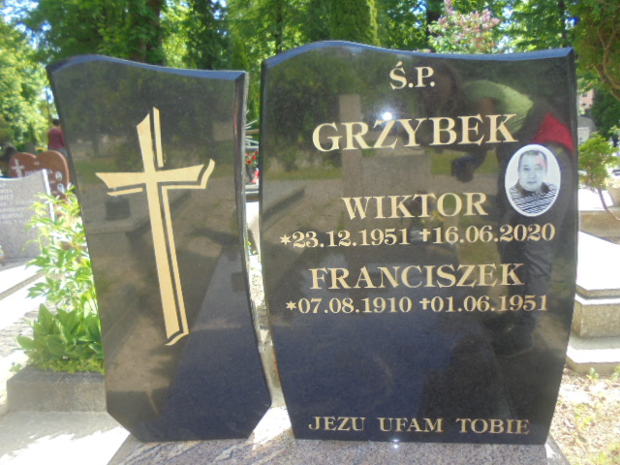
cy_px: 232
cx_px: 310
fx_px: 466
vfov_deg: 53.1
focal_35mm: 26
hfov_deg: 67.3
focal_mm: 4.6
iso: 100
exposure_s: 1/100
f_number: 3.5
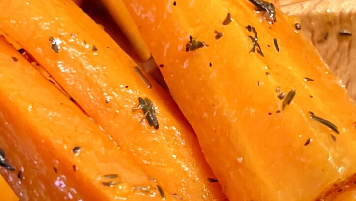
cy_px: 114
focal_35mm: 100
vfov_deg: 12.1
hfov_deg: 21.3
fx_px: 944
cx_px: 220
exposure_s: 1/40
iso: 400
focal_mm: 5.7
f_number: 1.5
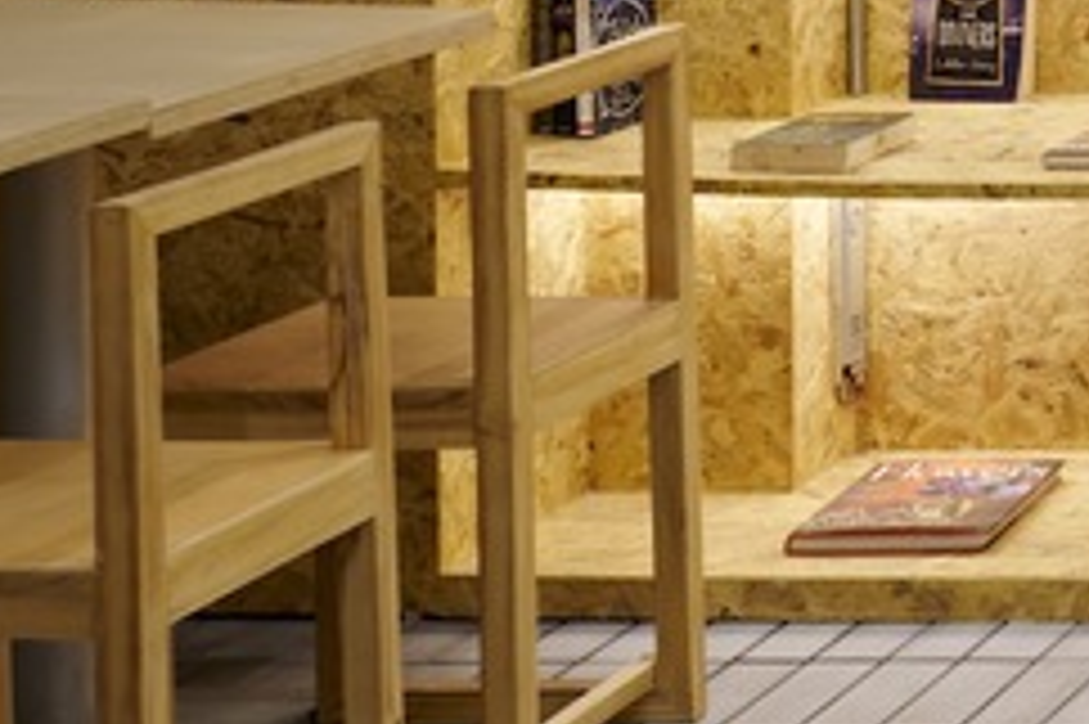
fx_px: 3567
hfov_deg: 13.5
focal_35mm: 118
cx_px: 2470
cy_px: -908
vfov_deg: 10.3
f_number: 7.1
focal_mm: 19
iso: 64
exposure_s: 1/1.59
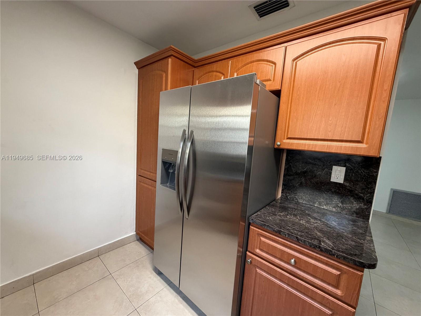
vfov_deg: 85.7
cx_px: 210
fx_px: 170
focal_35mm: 14
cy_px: 158
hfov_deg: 102.1
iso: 320
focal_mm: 2.22
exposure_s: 1/120
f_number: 2.2
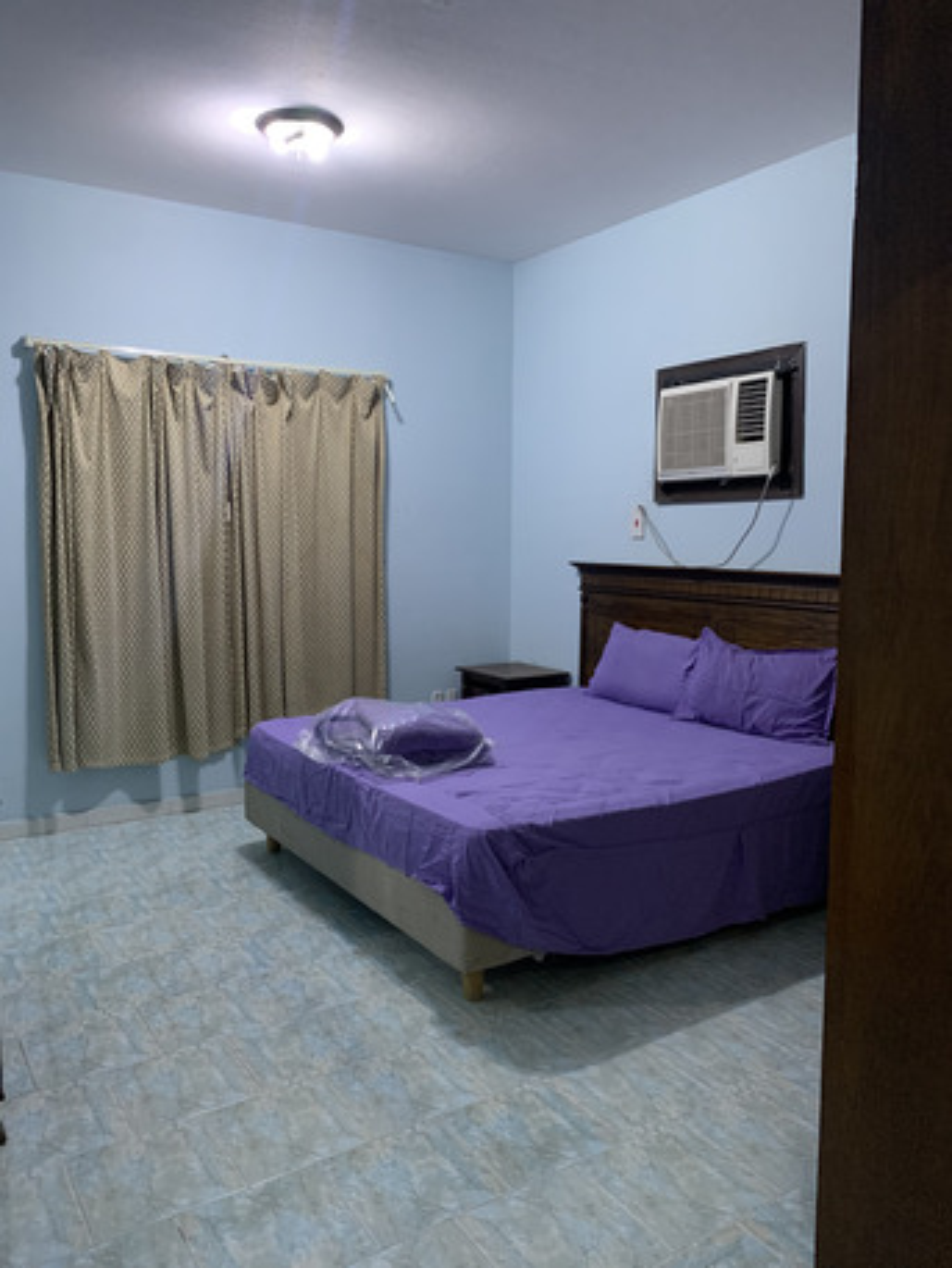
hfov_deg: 53.1
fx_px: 953
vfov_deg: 67.3
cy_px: 634
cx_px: 476
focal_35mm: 26
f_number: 1.8
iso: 400
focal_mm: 4.25
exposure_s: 1/60
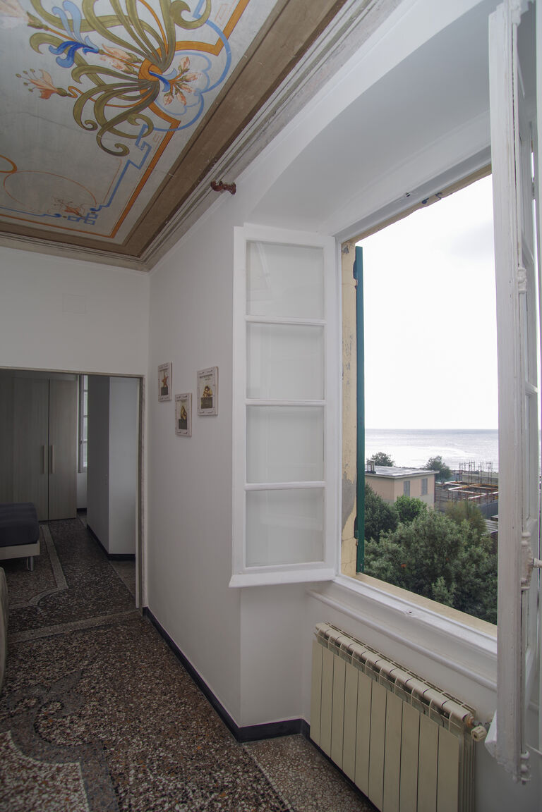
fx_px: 406
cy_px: 406
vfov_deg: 90.0
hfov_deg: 67.4
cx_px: 271
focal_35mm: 18
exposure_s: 1/50
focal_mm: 18
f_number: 8
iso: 100
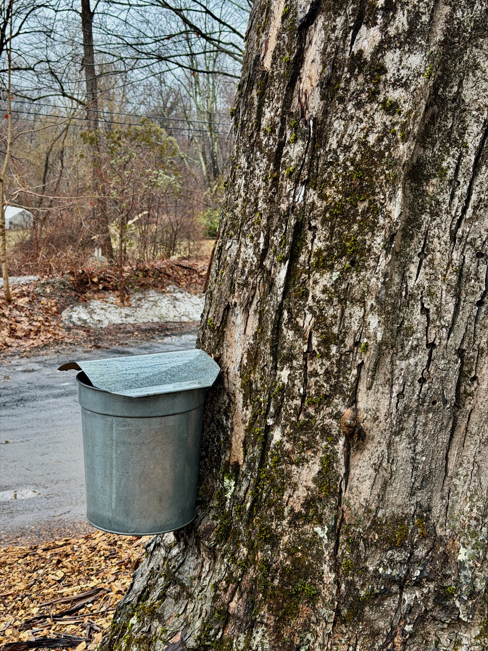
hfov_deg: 30.3
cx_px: 244
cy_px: 326
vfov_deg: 39.7
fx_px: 902
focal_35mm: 48
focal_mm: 6.76
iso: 64
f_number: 1.78
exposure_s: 1/178
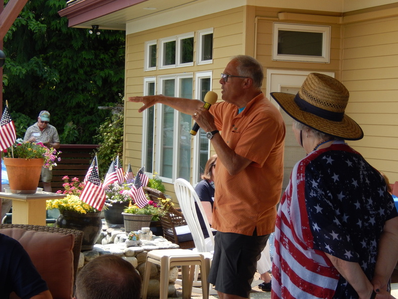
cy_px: 150
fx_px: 977
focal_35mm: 85
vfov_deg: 17.4
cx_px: 199
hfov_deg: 23.0
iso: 125
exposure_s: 1/200
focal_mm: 15.2
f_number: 5.1
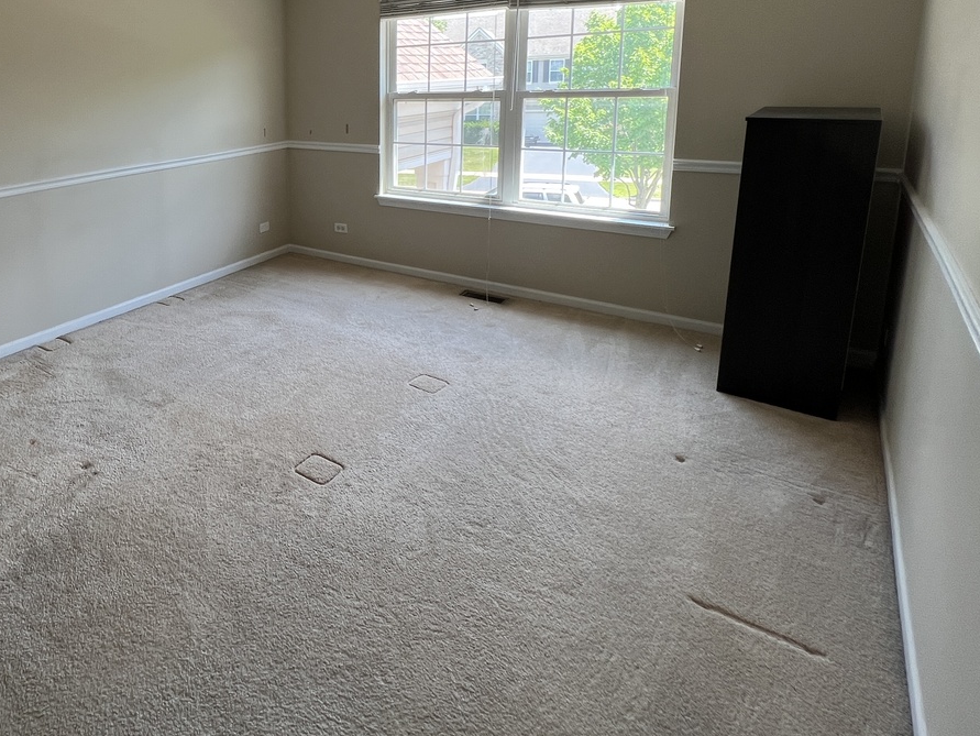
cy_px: 187
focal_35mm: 21
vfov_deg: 60.2
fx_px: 595
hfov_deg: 72.2
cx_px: 219
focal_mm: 1.57
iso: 50
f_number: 1.8
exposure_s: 1/120
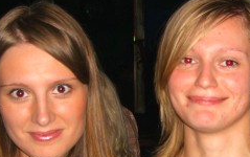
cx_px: 186
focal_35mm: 101
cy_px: 138
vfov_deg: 12.9
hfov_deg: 20.4
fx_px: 689
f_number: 2.8
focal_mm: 7.9
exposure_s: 1/60
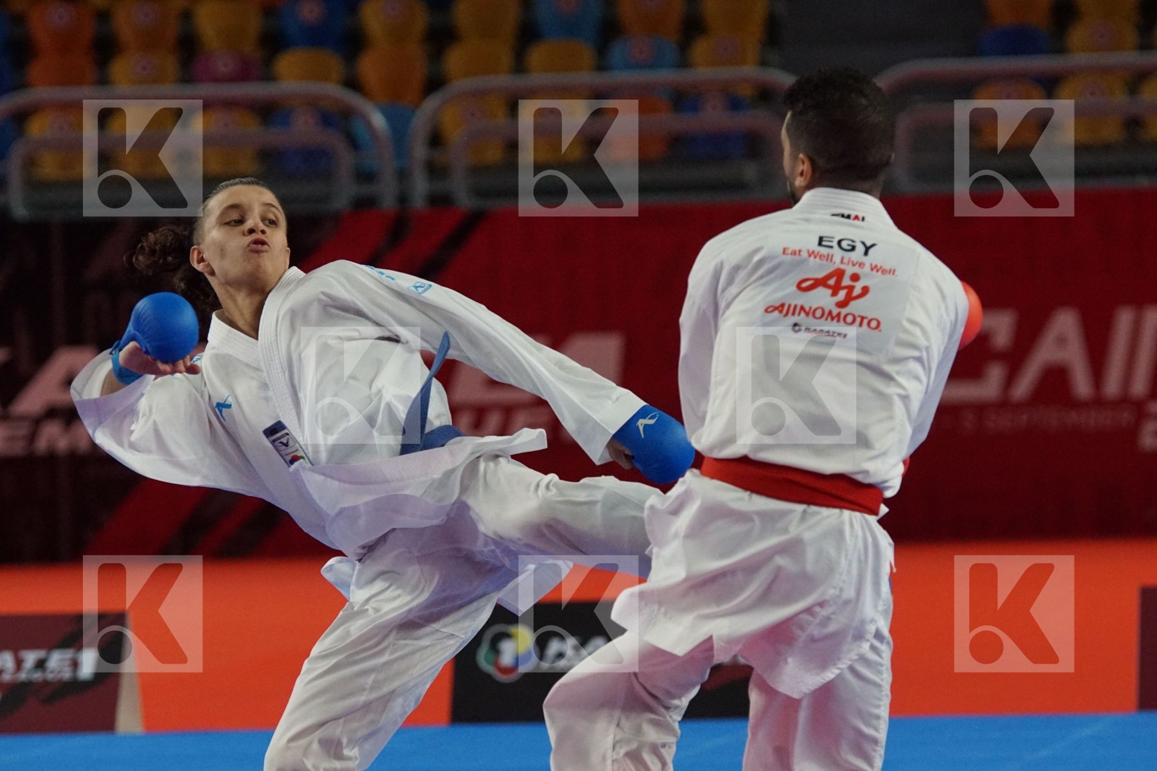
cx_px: 578
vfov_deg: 6.1
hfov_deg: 9.1
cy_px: 386
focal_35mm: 225
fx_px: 7231
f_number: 3.2
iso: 3200
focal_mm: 150
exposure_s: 1/2000
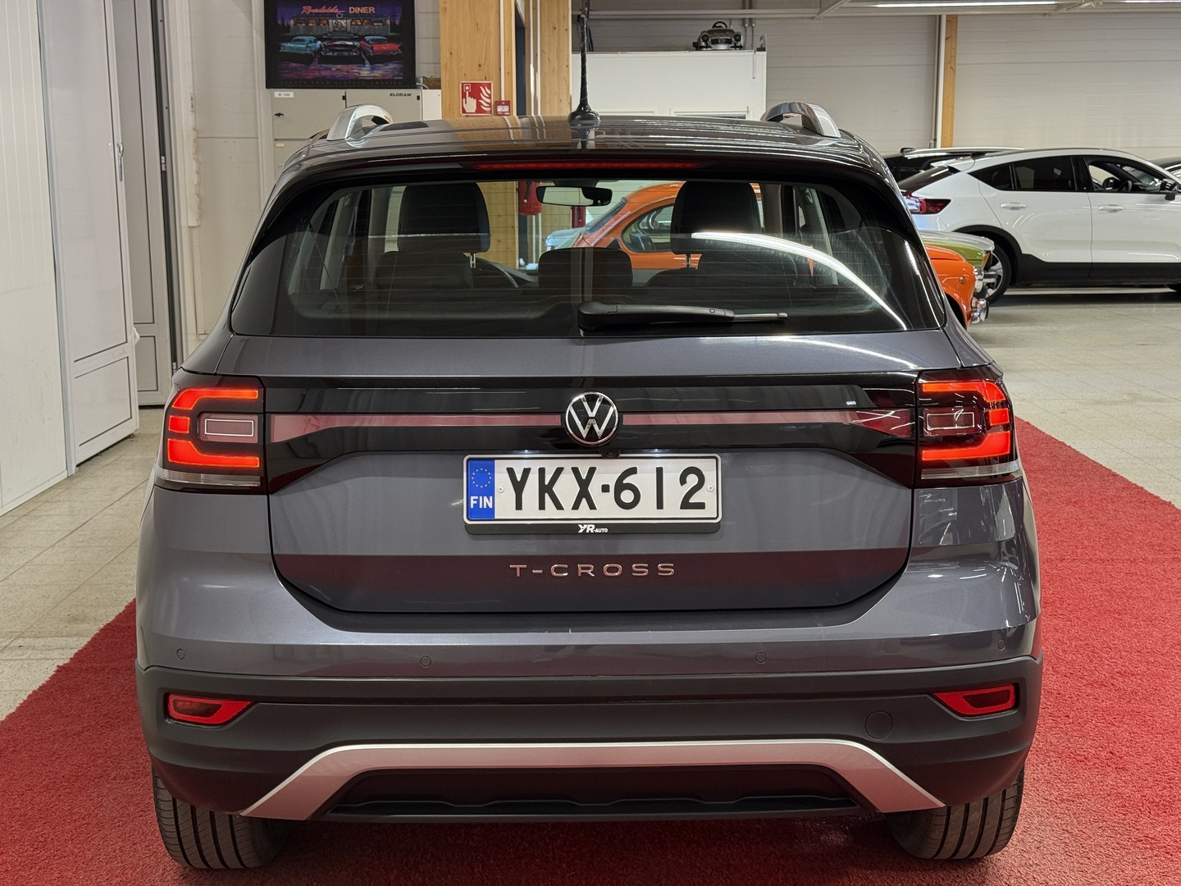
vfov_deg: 30.3
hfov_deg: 39.7
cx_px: 590
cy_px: 443
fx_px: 1638
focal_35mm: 48
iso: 125
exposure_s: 1/100
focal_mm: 6.76
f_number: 1.78
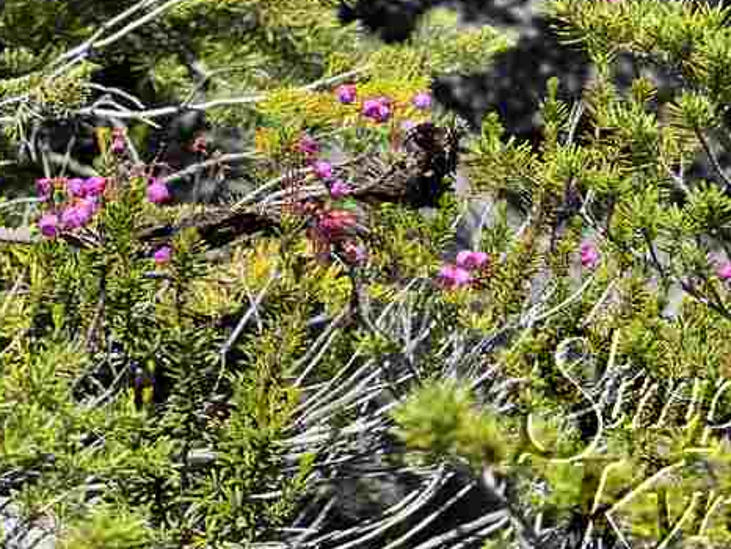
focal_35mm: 193
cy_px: 192
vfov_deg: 7.7
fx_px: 4078
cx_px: 267
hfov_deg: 10.2
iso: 50
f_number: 2.8
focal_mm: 15.66
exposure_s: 1/581
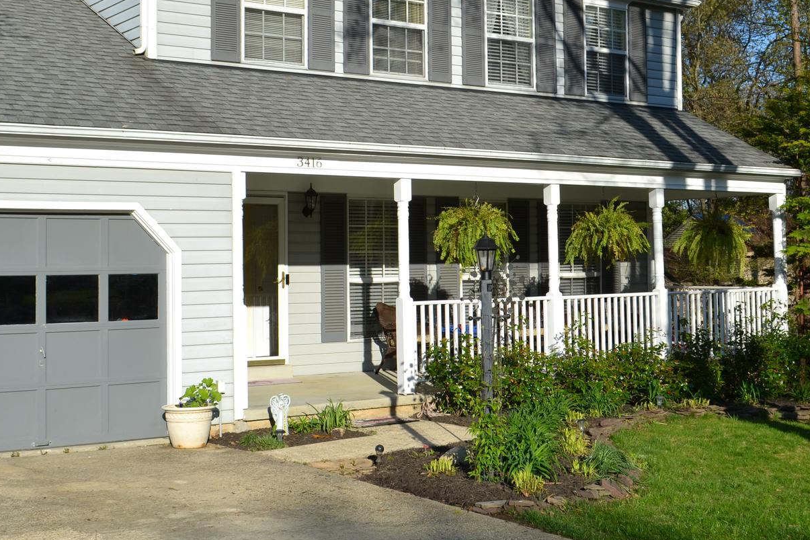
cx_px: 391
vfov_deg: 26.4
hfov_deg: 38.9
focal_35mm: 51
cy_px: 195
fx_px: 1147
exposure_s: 1/250
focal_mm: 20
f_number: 8
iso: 100
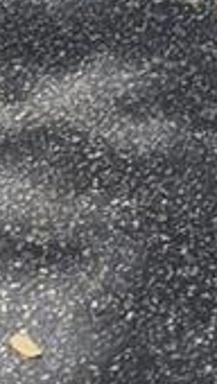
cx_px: 678
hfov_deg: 6.3
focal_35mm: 177
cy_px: -883
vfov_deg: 9.0
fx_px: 1805
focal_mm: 5.4
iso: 80
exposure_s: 1/7440
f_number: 1.8
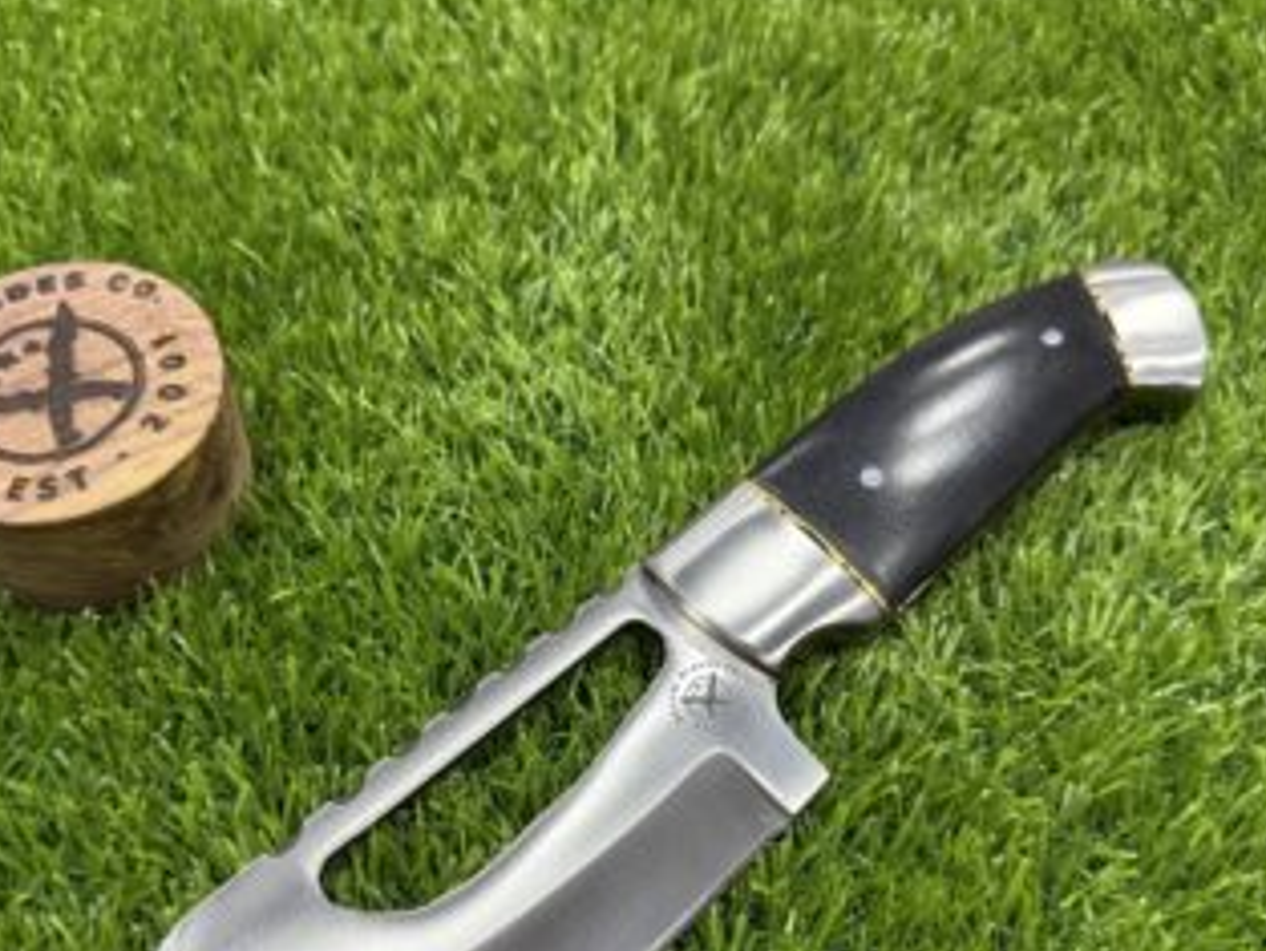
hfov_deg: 55.3
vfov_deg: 42.4
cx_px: 582
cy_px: 637
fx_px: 1207
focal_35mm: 33
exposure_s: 1/50
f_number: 1.78
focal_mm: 6.76
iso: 400
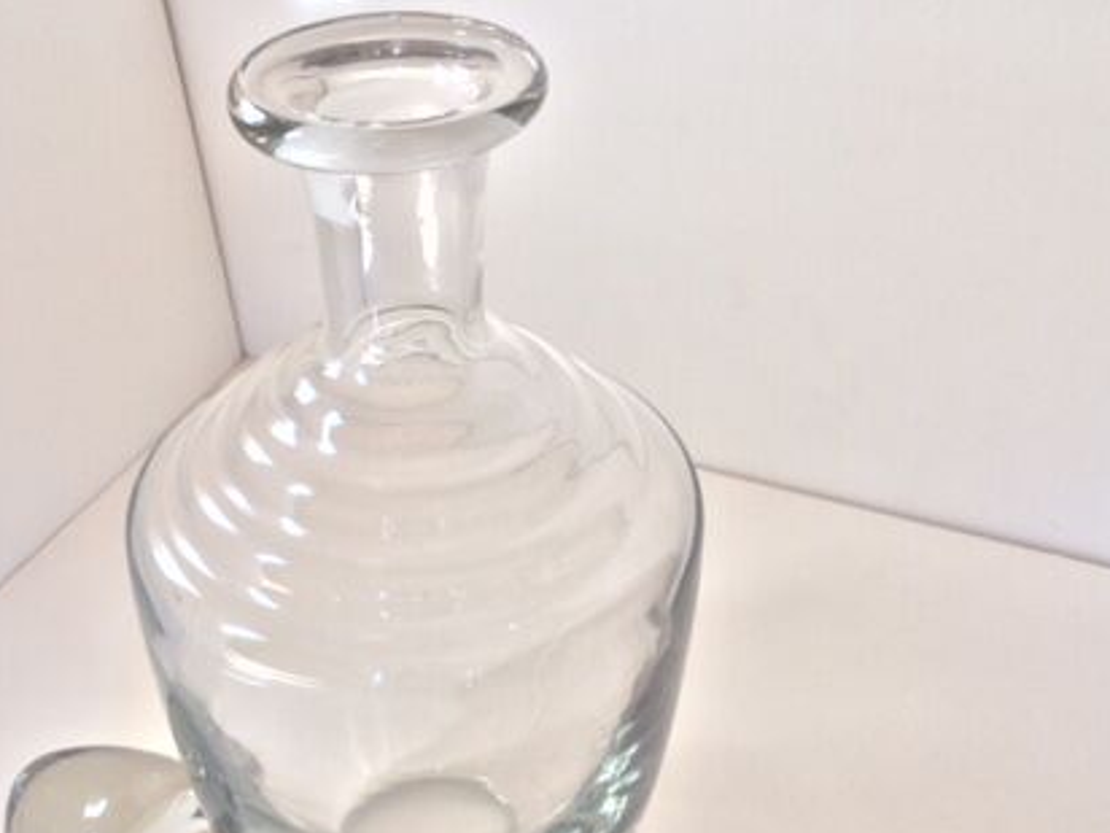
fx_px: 1443
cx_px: 445
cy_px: 558
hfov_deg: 41.9
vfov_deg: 31.9
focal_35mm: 45
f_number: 2.2
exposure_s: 1/120
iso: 40
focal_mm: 4.15
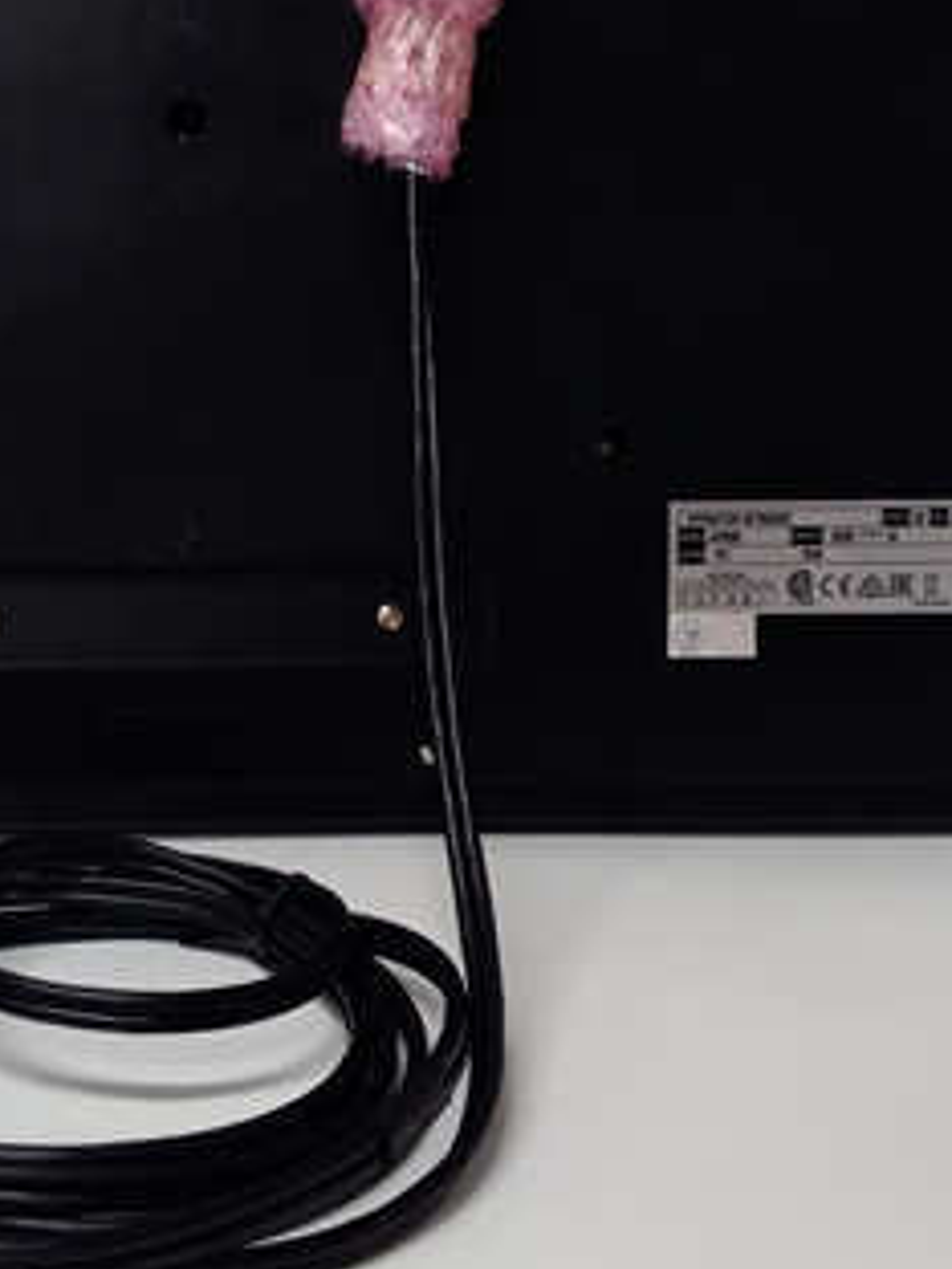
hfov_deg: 27.4
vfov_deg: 36.6
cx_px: 163
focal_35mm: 52
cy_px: 480
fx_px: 1907
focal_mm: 3.79
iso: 261
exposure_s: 1/33
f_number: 2
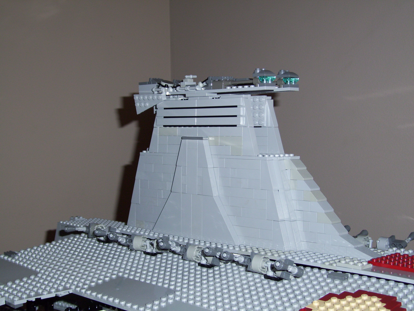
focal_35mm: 53
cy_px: 156
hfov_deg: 36.2
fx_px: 634
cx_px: 207
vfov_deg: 27.5
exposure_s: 1/40
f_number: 4
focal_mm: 8.8
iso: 80
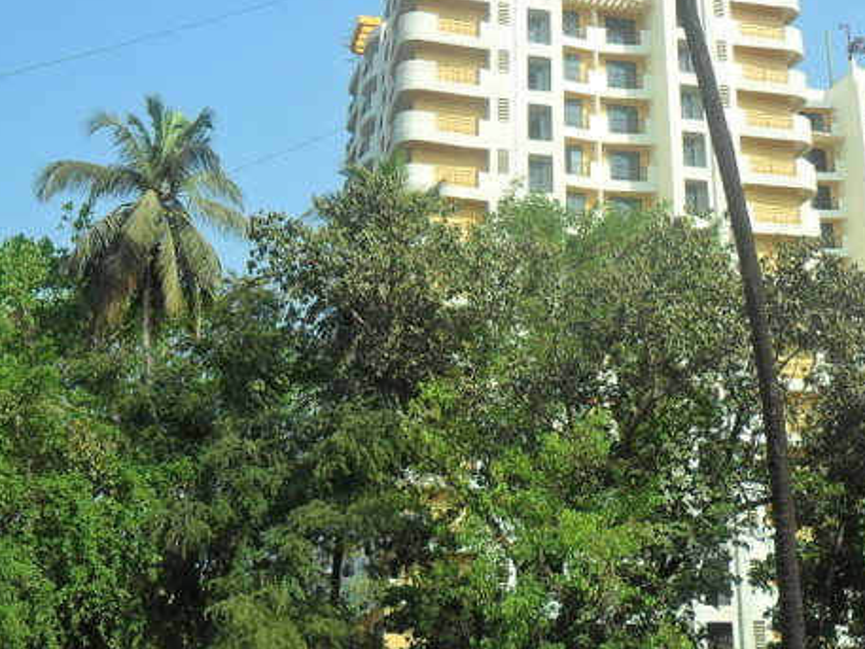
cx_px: 575
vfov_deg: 25.9
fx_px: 1400
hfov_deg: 34.0
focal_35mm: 56
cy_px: 204
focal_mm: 5.7
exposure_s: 1/1000
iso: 100
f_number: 3.7
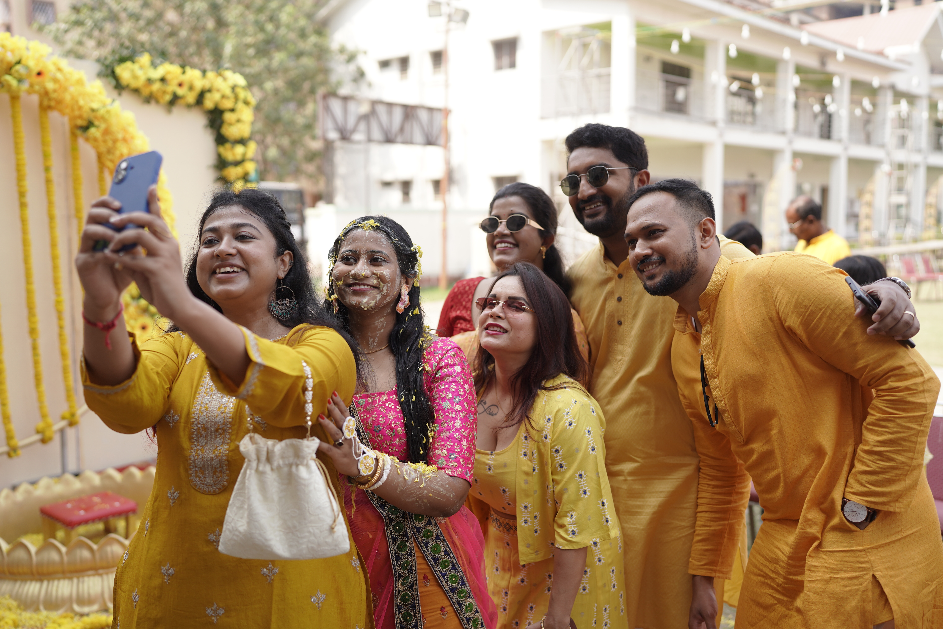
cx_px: 472
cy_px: 314
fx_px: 917
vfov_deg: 37.9
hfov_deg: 54.4
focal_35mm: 35
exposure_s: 1/1600
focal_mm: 35
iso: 200
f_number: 2
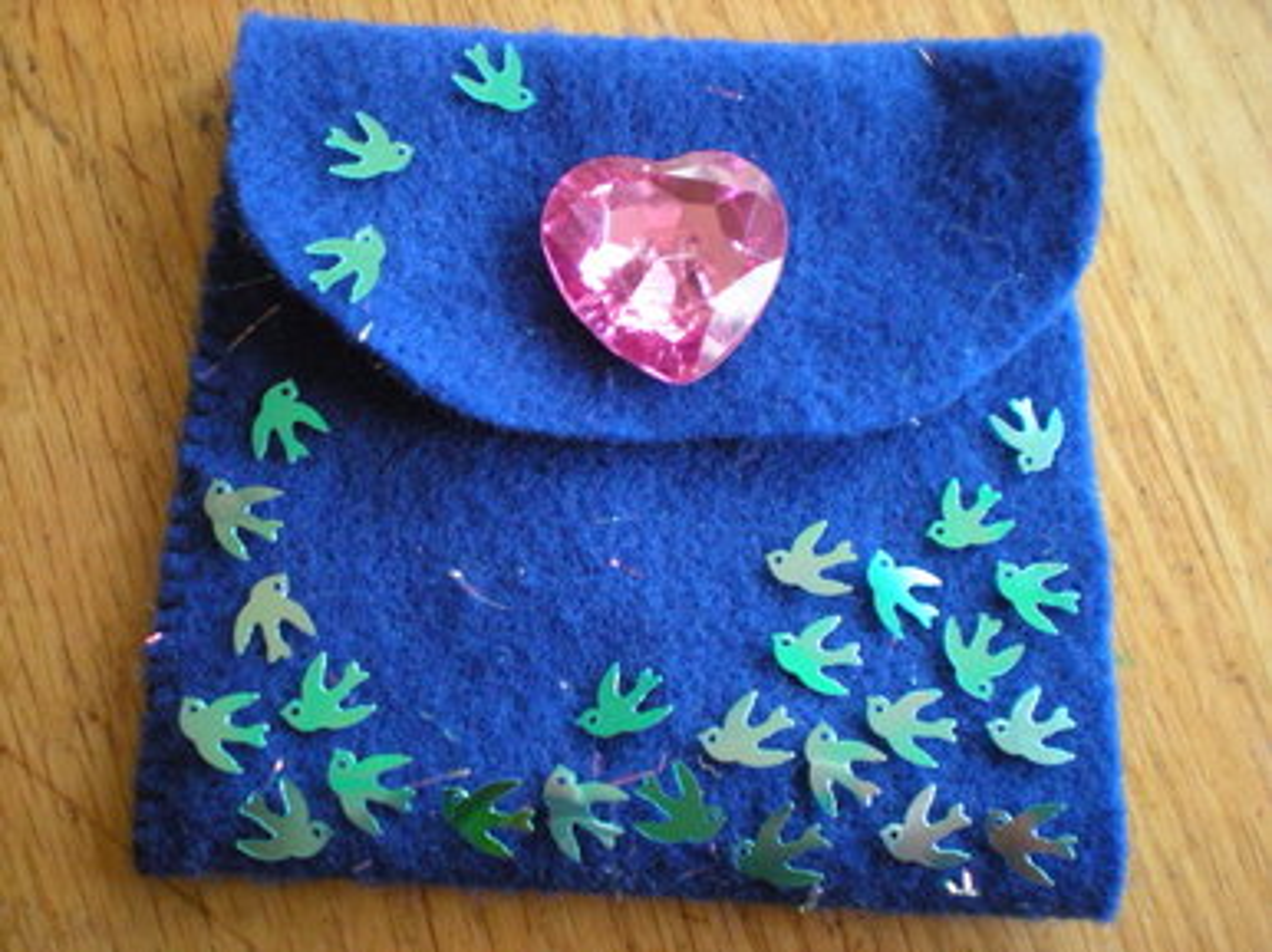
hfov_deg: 49.0
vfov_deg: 37.7
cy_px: 476
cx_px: 636
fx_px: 1395
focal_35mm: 38
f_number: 3.1
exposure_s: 1/128
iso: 699
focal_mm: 6.3
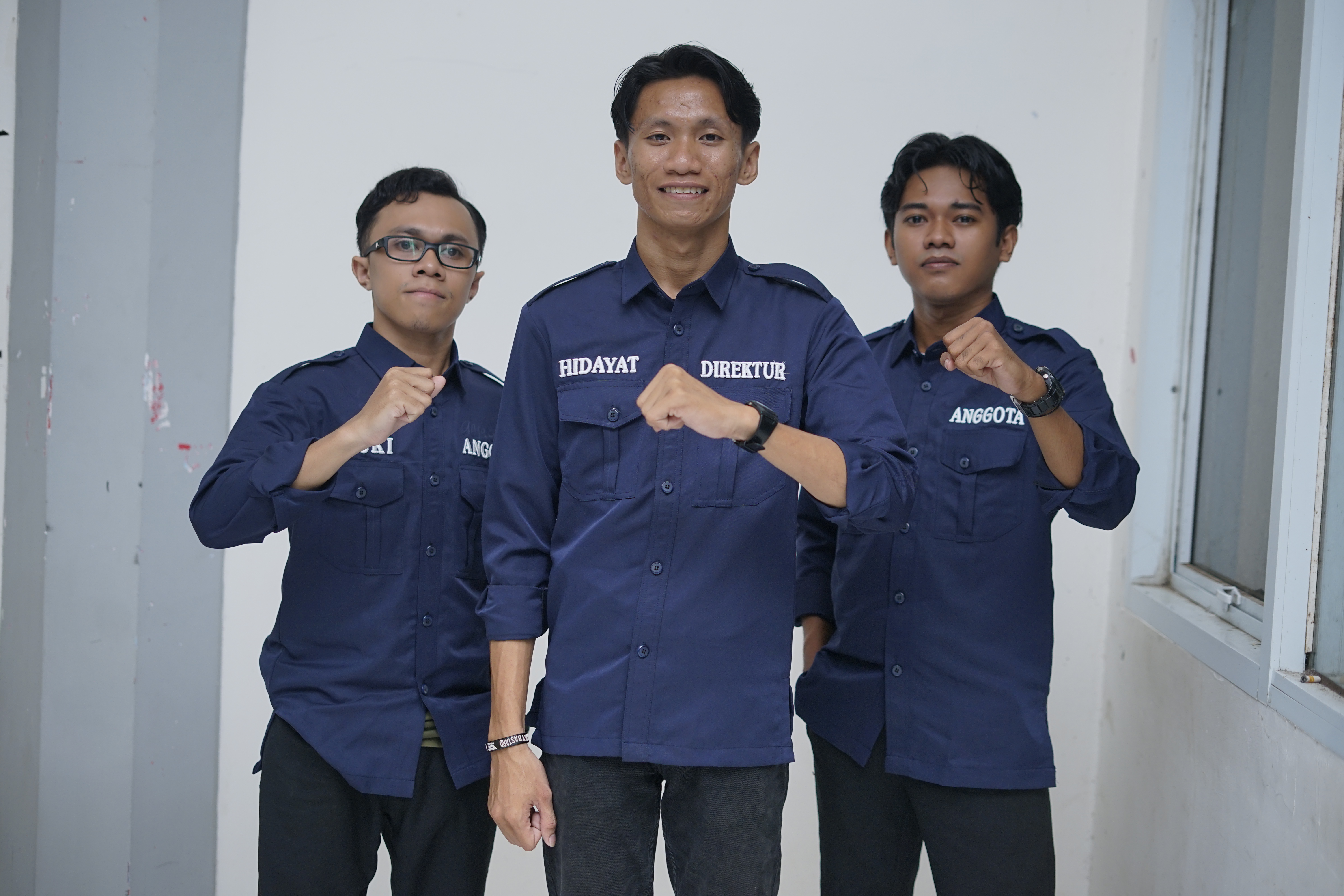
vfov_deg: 27.0
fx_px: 1867
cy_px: 448
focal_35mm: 50
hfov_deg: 39.6
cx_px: 672
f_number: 2.5
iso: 400
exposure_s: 1/125
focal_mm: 50
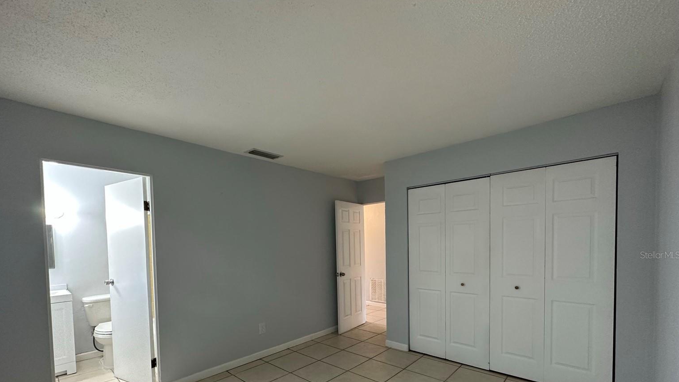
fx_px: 288
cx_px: 326
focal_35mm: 16
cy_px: 255
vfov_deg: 65.3
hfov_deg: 99.3
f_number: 2.2
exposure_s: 1/60
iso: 250
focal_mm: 2.22
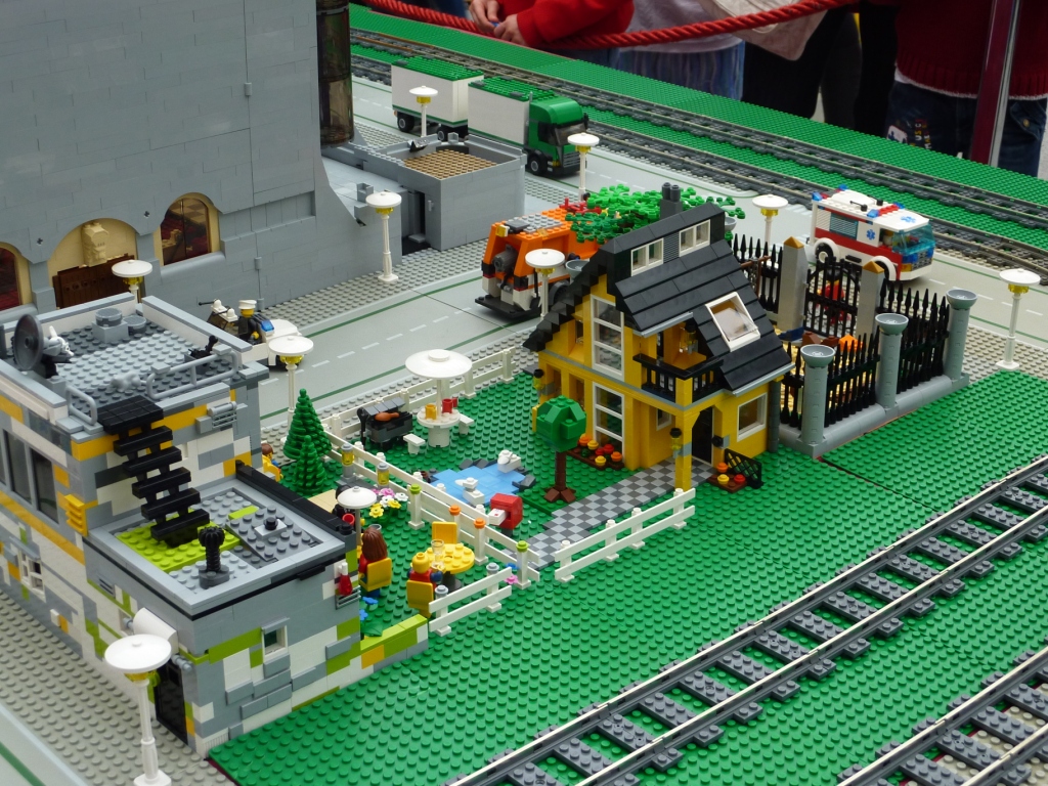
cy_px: 393
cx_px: 524
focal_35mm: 52
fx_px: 1574
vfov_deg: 28.0
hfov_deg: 36.8
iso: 125
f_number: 3.8
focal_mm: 8.5
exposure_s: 1/40
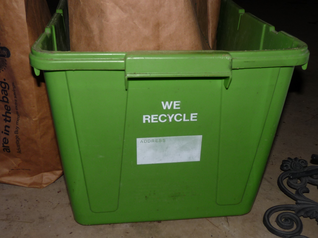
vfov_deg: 34.3
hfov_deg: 44.8
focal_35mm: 42
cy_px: 119
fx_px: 386
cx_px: 159
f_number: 3
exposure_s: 1/60
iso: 100
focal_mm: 5.2
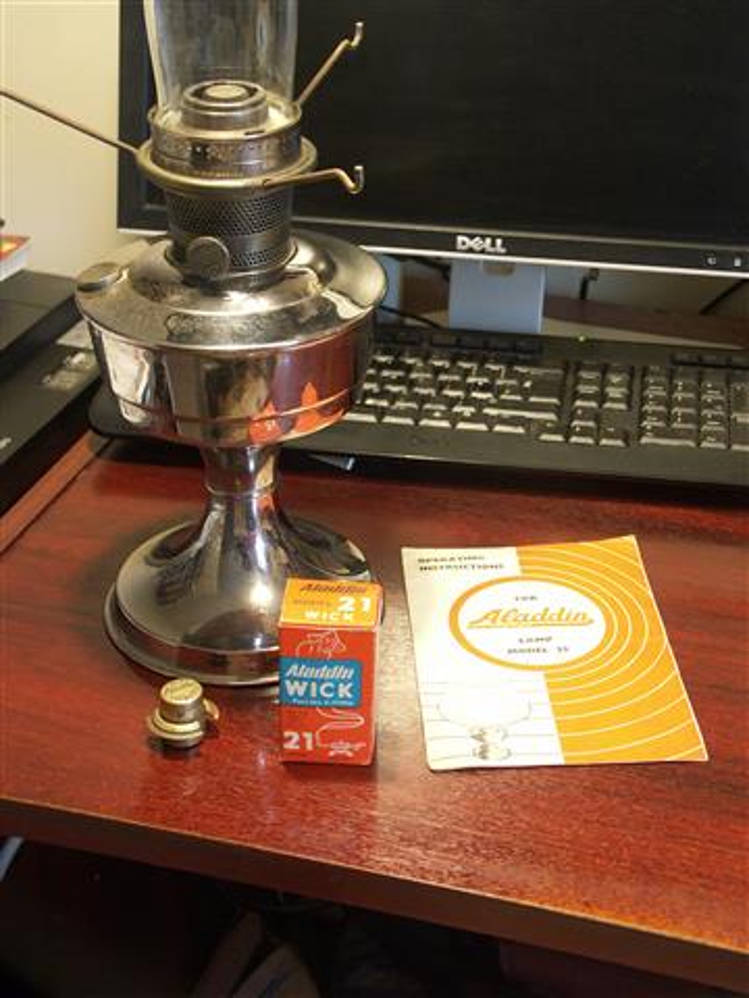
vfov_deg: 28.6
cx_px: 374
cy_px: 499
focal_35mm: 68
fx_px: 1962
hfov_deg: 21.6
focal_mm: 16.91
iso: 200
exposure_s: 1/6
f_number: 3.2
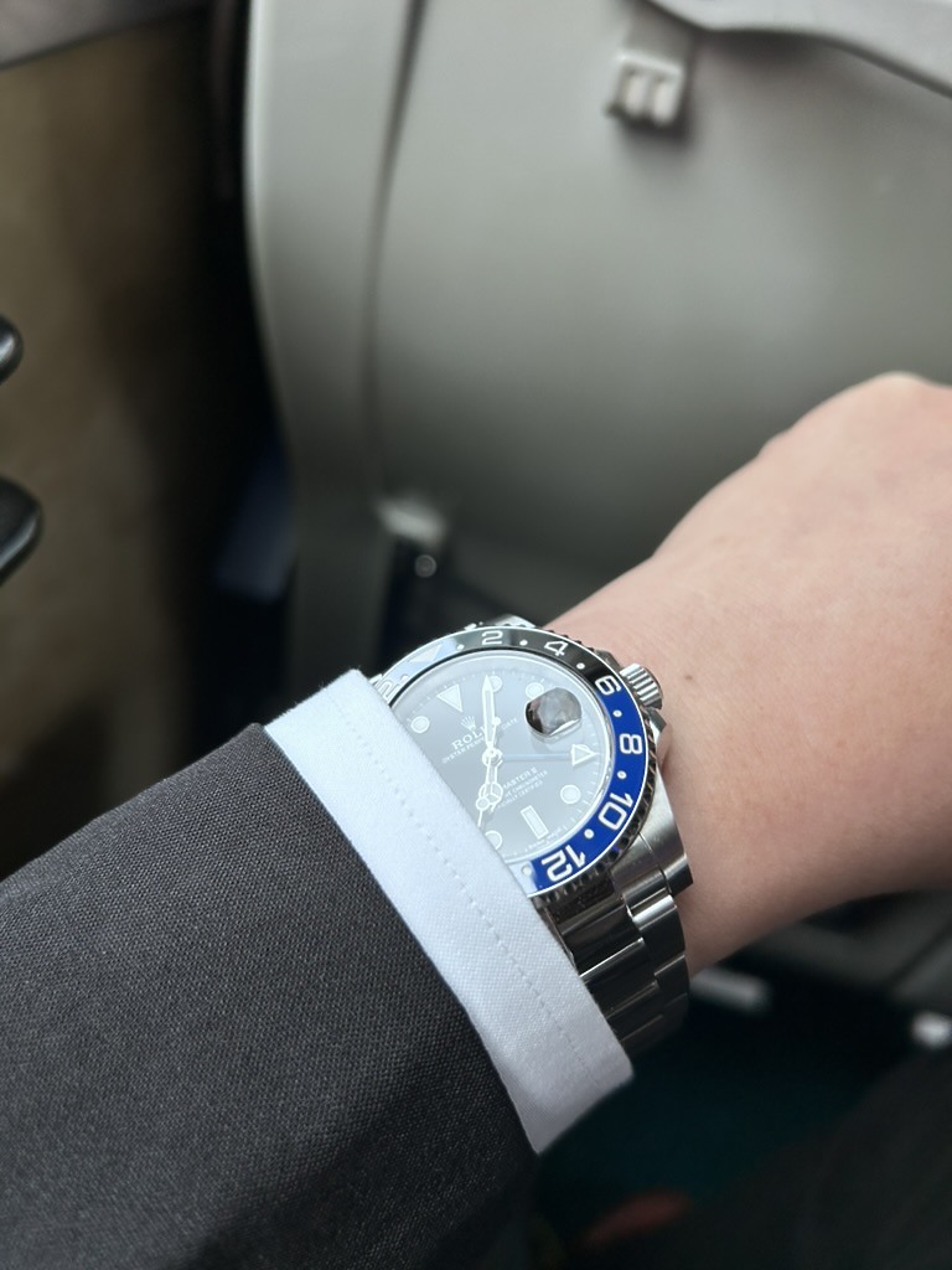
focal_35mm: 26
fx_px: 953
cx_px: 476
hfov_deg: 53.1
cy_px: 635
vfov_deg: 67.3
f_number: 1.5
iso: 32
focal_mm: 5.7
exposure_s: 1/147
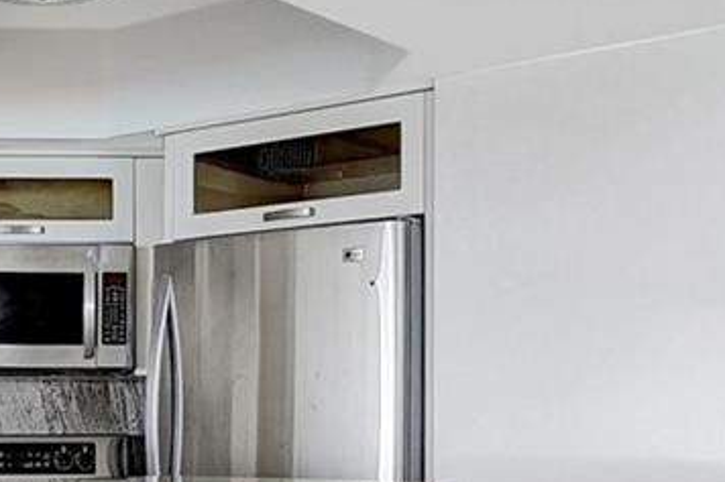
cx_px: 65
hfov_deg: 26.3
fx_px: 1495
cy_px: 456
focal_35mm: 74
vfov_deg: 18.0
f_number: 16
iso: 640
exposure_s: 1/4
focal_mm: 16.5
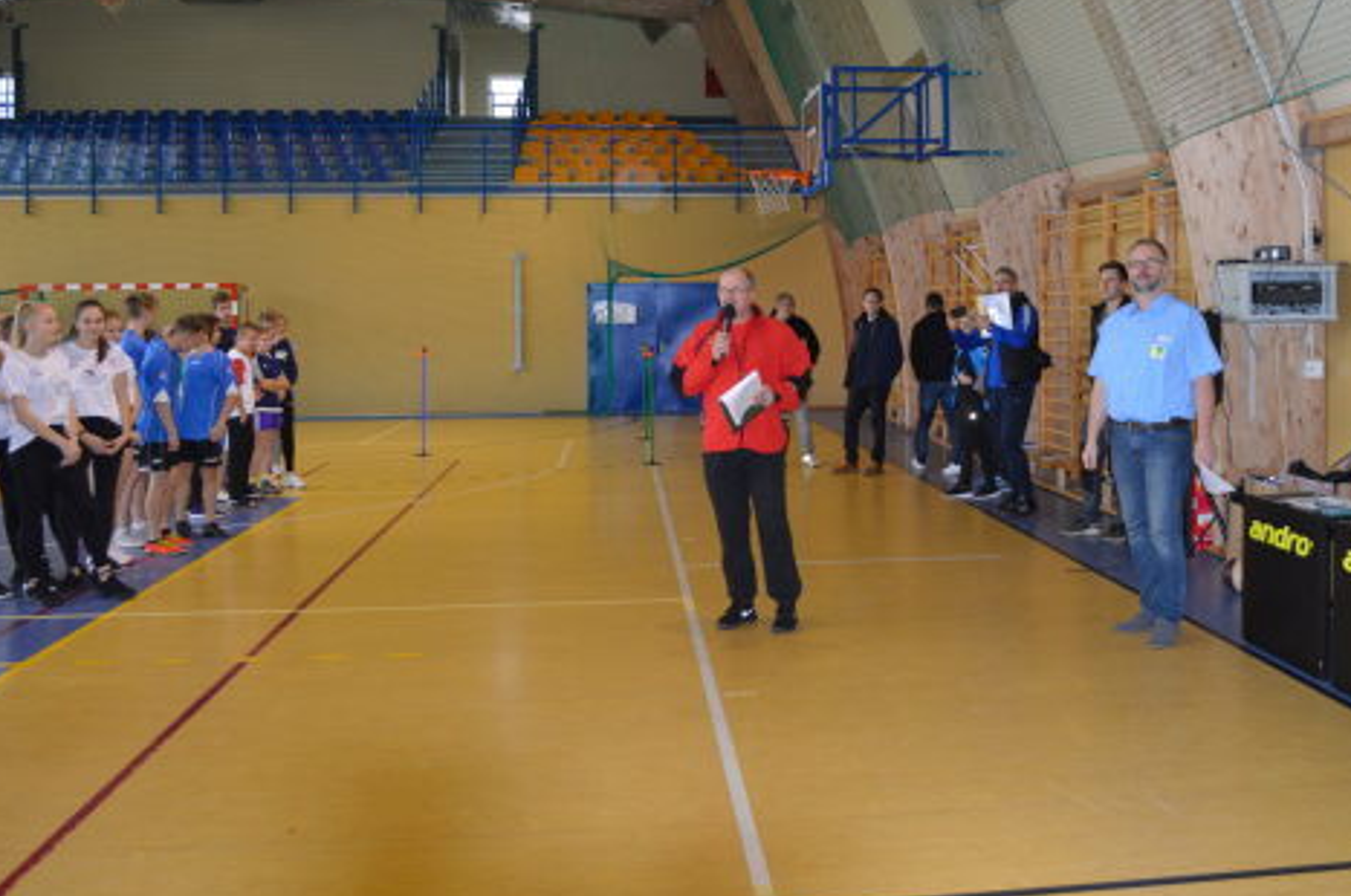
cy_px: 332
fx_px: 1312
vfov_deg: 37.5
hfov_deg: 54.1
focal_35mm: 35
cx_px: 813
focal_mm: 18
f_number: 4
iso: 400
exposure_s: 1/60
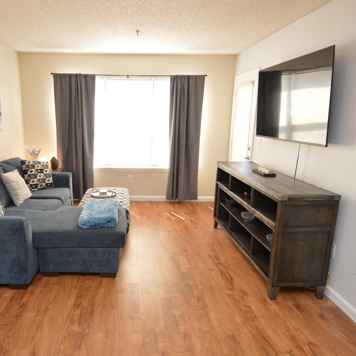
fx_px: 279
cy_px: 184
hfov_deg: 63.9
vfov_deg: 65.0
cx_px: 130
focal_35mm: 24
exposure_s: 1/60
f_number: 4
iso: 560
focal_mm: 12
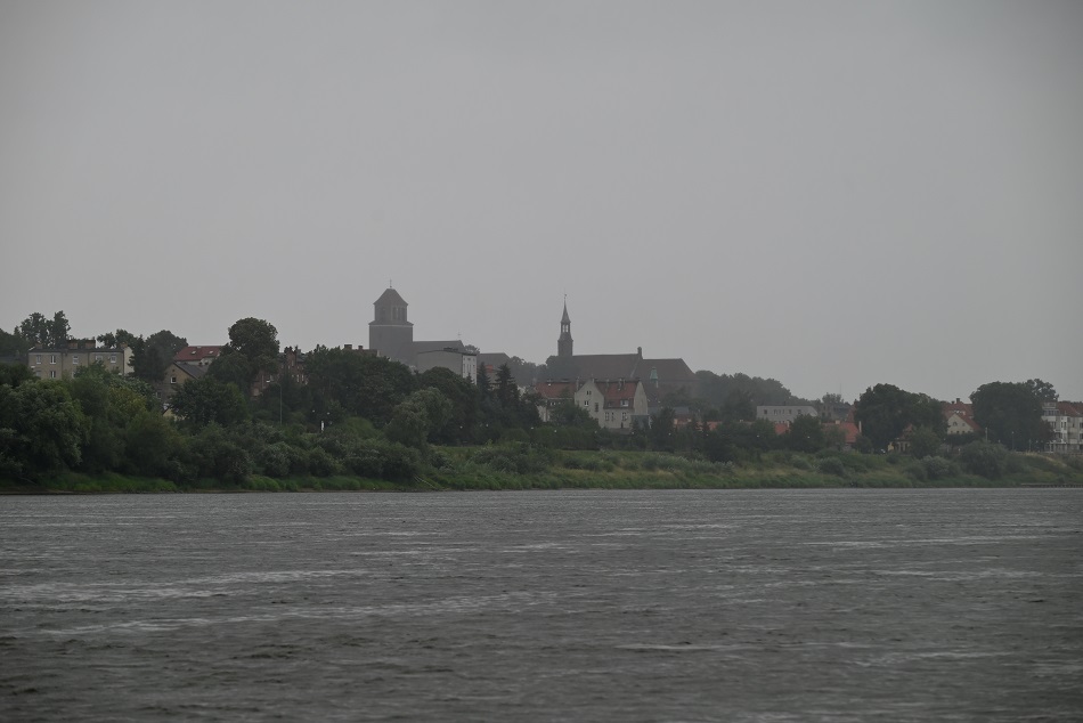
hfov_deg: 15.2
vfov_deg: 10.2
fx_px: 4062
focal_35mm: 135
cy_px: 362
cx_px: 542
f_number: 7.1
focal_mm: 135
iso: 100
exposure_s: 1/400
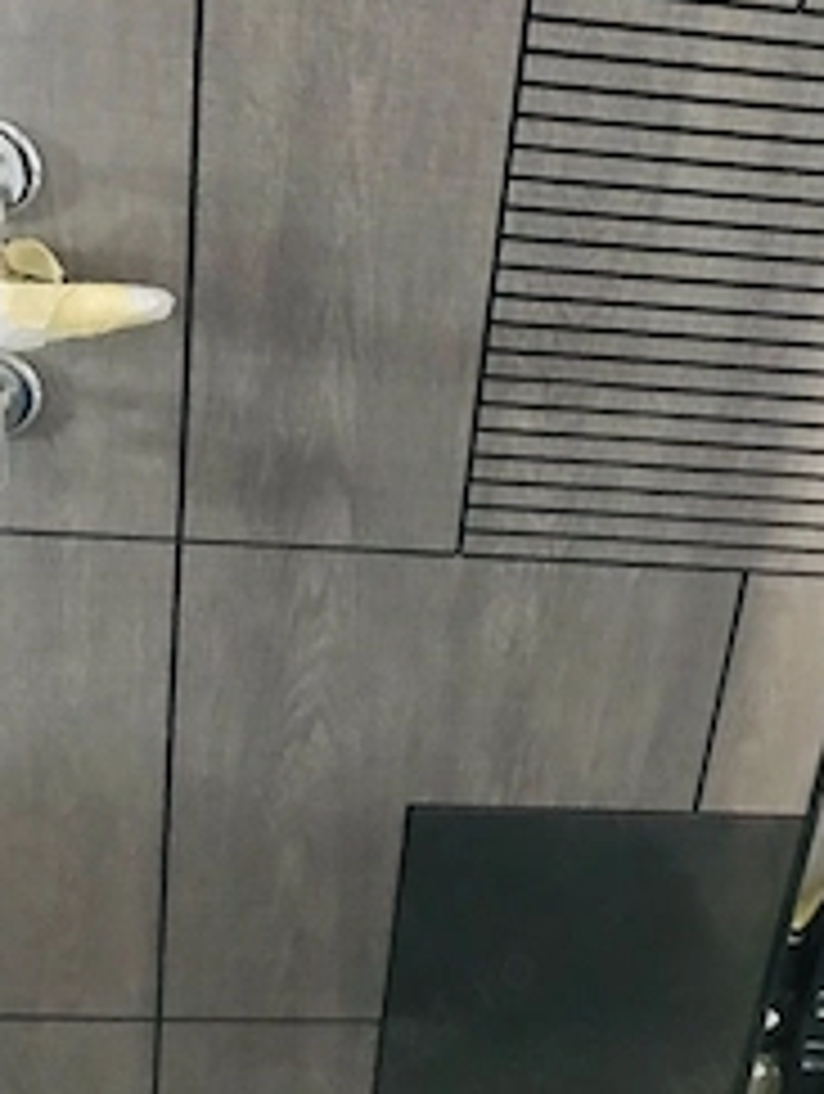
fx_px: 1456
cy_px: 410
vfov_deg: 40.9
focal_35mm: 46
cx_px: 482
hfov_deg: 31.5
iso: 80
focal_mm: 3.99
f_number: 1.8
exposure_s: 1/5
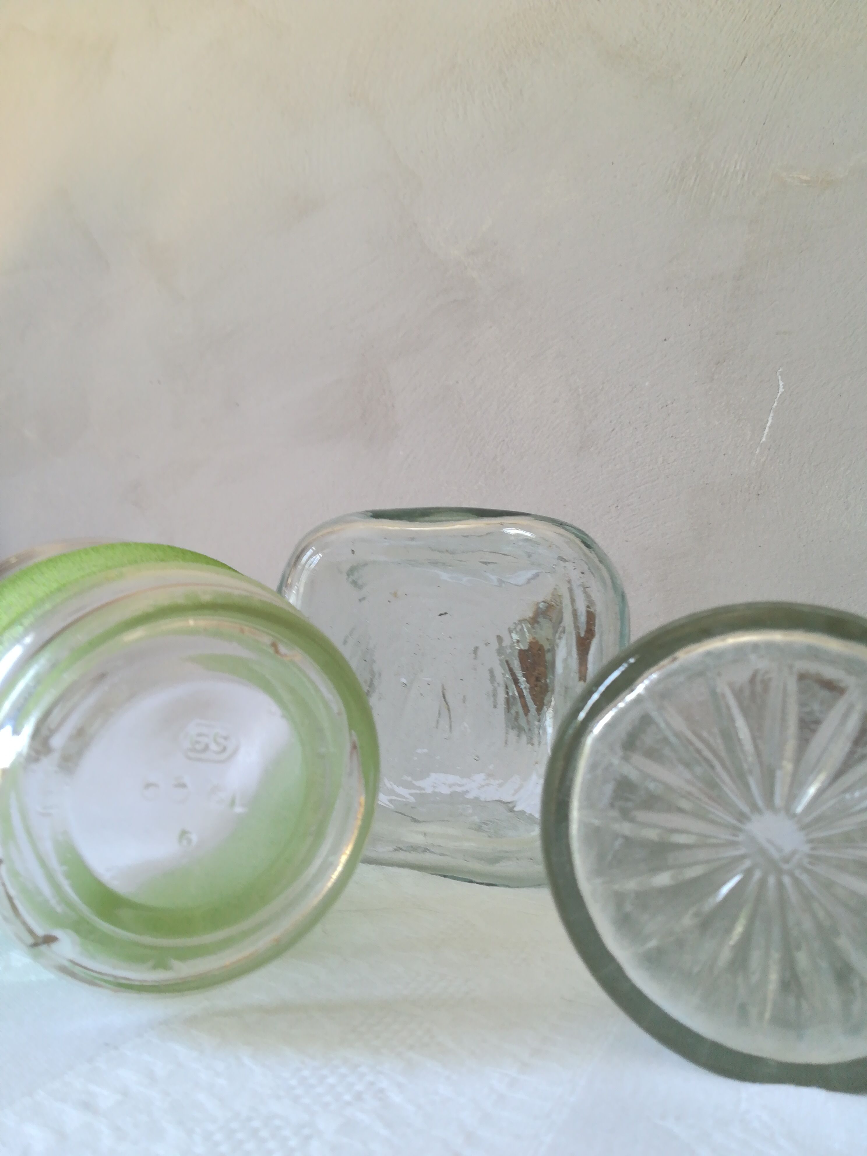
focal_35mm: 26
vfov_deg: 67.3
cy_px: 578
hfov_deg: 53.1
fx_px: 868
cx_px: 434
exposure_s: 1/33.3
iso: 100
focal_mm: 3.83
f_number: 2.2
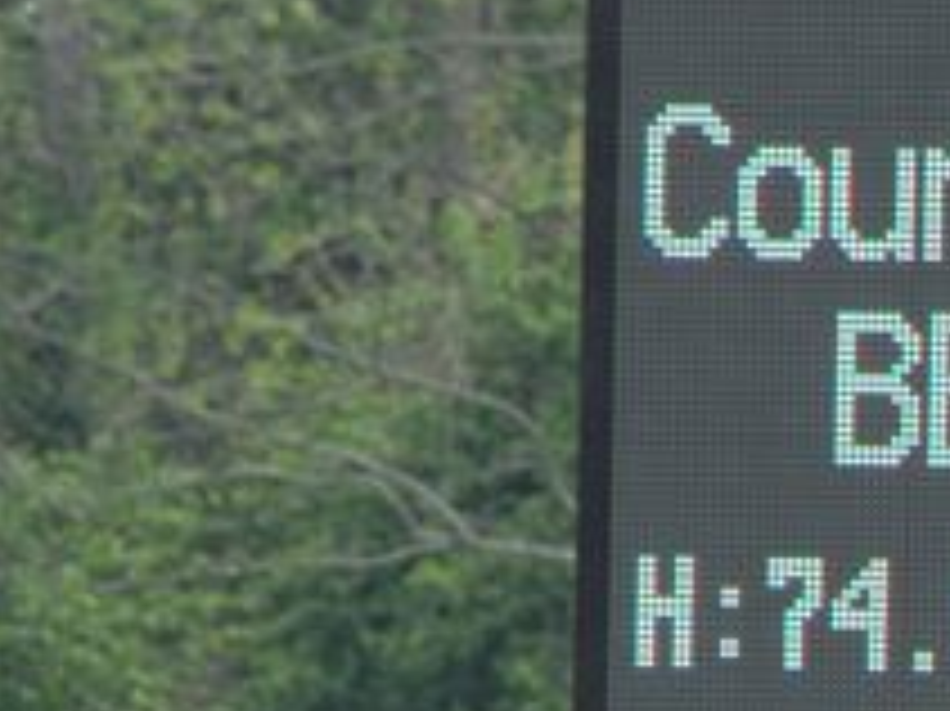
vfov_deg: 0.9
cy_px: 470
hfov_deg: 1.1
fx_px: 47945
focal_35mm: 1748
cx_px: 1288
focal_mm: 400
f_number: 11
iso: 200
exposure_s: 1/100
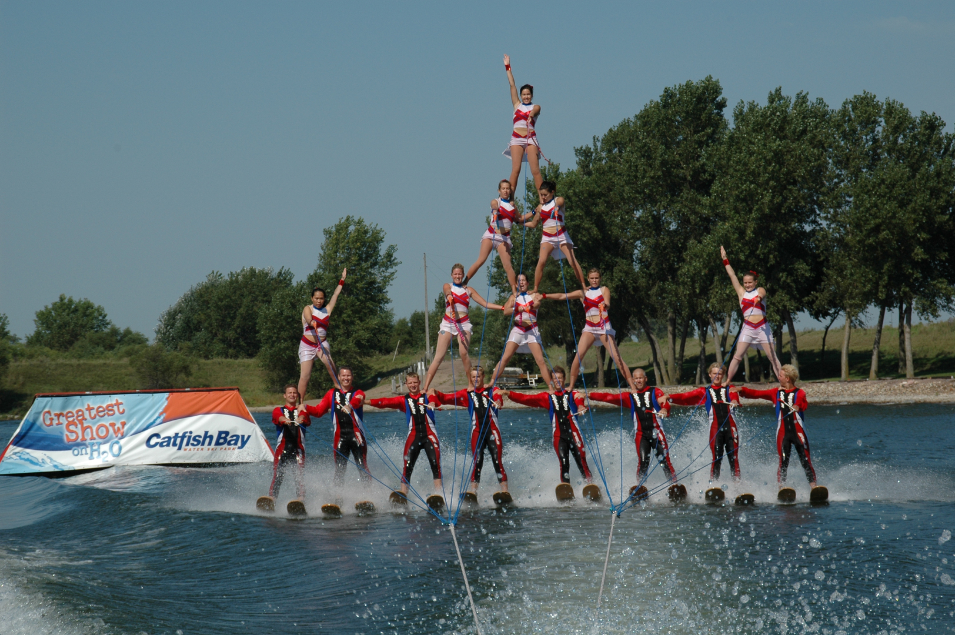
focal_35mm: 128
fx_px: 3379
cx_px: 478
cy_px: 318
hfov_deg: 16.1
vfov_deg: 10.7
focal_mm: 85
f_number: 11
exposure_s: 1/500
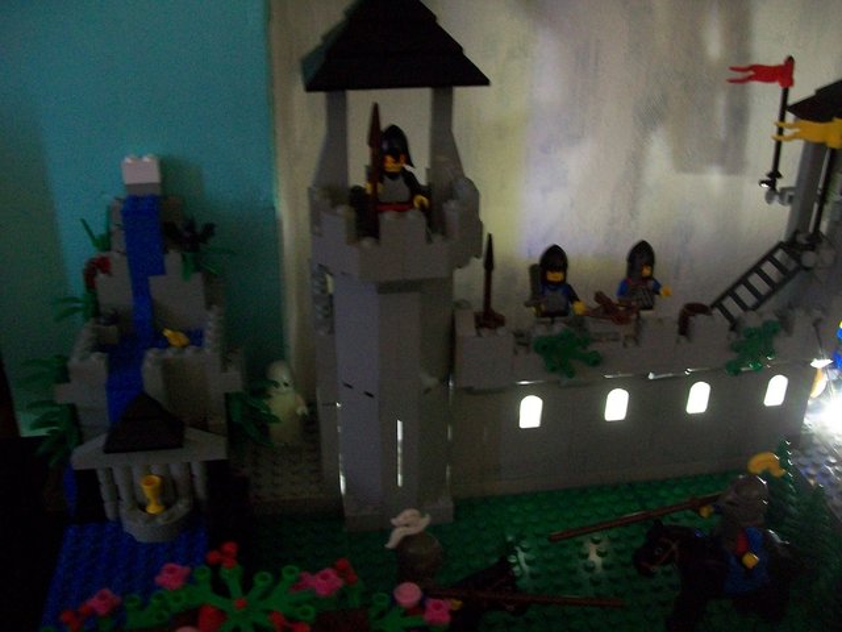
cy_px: 316
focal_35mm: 36
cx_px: 421
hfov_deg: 51.4
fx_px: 876
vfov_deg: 39.7
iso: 200
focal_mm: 6
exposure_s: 1/8
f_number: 2.7
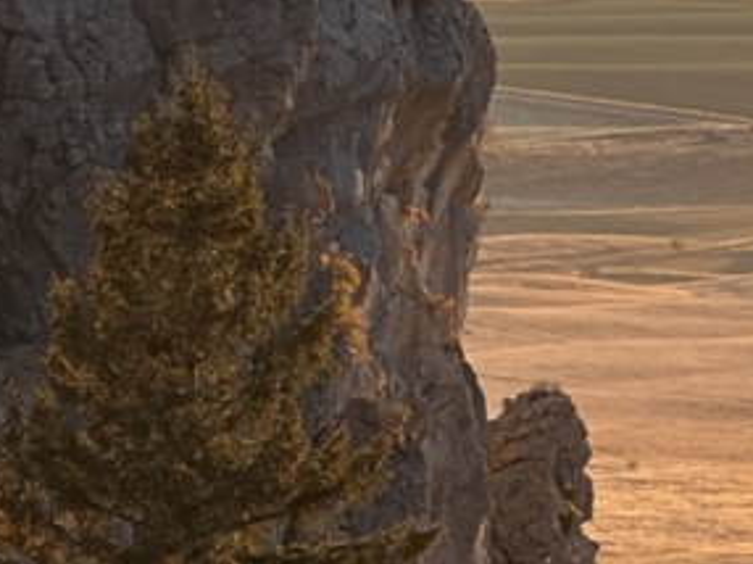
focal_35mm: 414
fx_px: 8998
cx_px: -103
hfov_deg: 4.8
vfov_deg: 3.6
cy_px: 271
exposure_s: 1/121
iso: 40
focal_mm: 9
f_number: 2.8
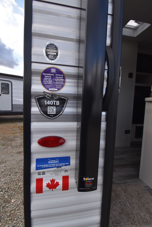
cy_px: 114
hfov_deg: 69.8
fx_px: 109
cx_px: 76
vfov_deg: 92.4
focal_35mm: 17
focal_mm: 11.5
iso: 360
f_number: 8
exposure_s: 1/250
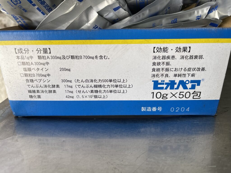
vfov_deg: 54.9
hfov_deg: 69.4
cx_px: 116
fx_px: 167
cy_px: 86
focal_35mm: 25
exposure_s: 1/121
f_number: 1.6
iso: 80
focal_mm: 5.1
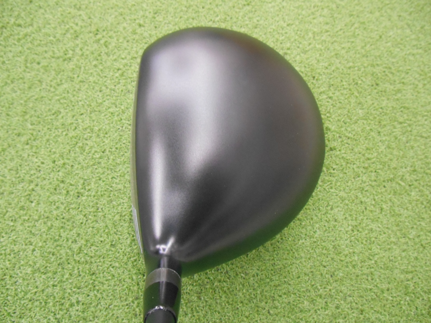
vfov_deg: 53.1
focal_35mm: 26
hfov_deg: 67.3
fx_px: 324
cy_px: 162
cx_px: 216
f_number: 3.4
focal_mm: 4.7
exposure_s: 1/25
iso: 800
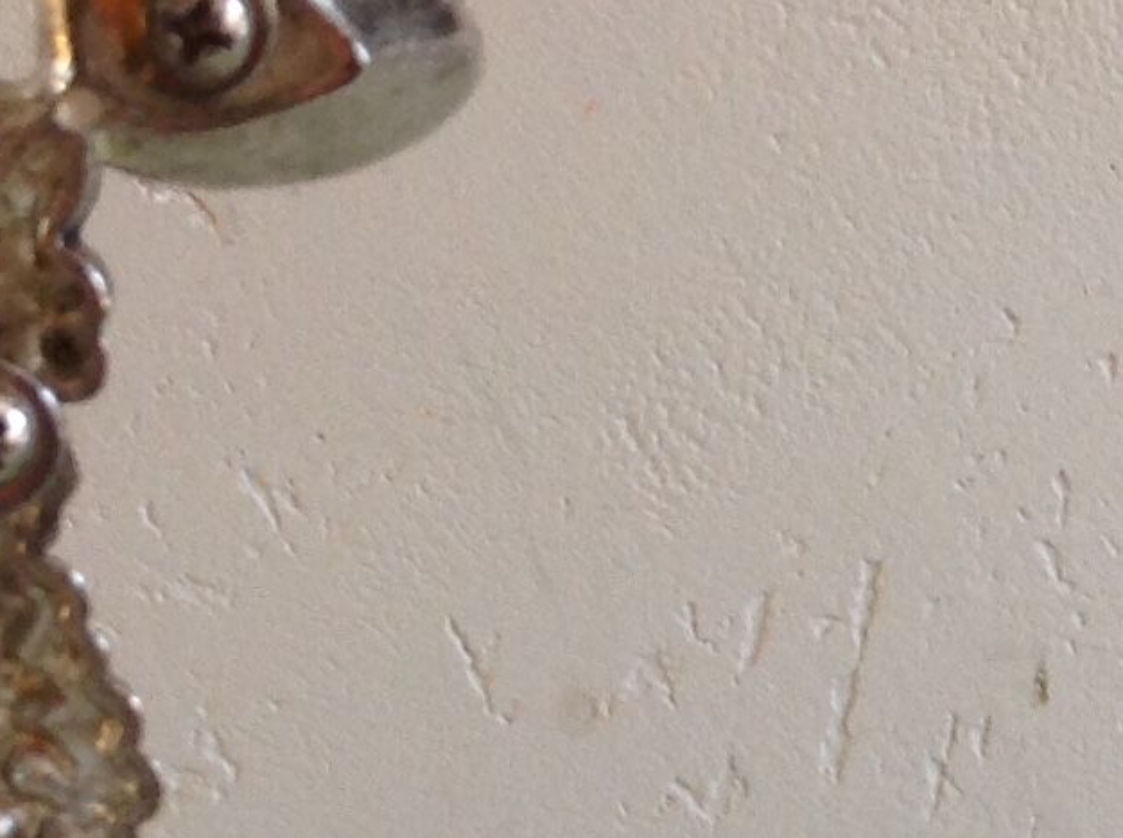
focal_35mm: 145
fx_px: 4695
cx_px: 1184
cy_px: 989
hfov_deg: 13.4
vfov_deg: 10.1
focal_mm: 4.28
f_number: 2.4
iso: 80
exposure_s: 1/15
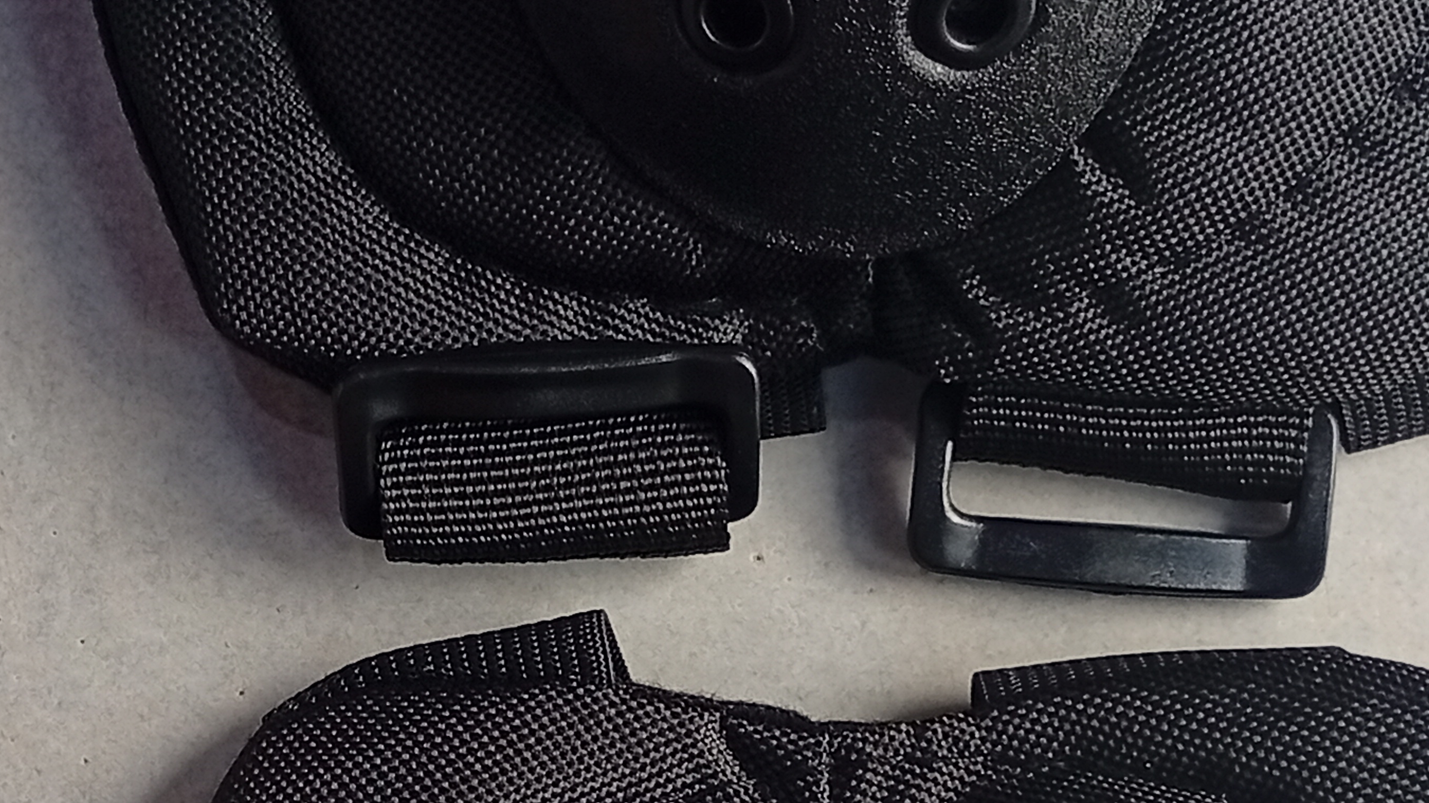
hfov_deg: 23.9
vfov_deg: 13.5
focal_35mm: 89
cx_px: 557
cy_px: 744
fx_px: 3372
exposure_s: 1/50
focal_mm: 3.84
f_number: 1.8
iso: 50
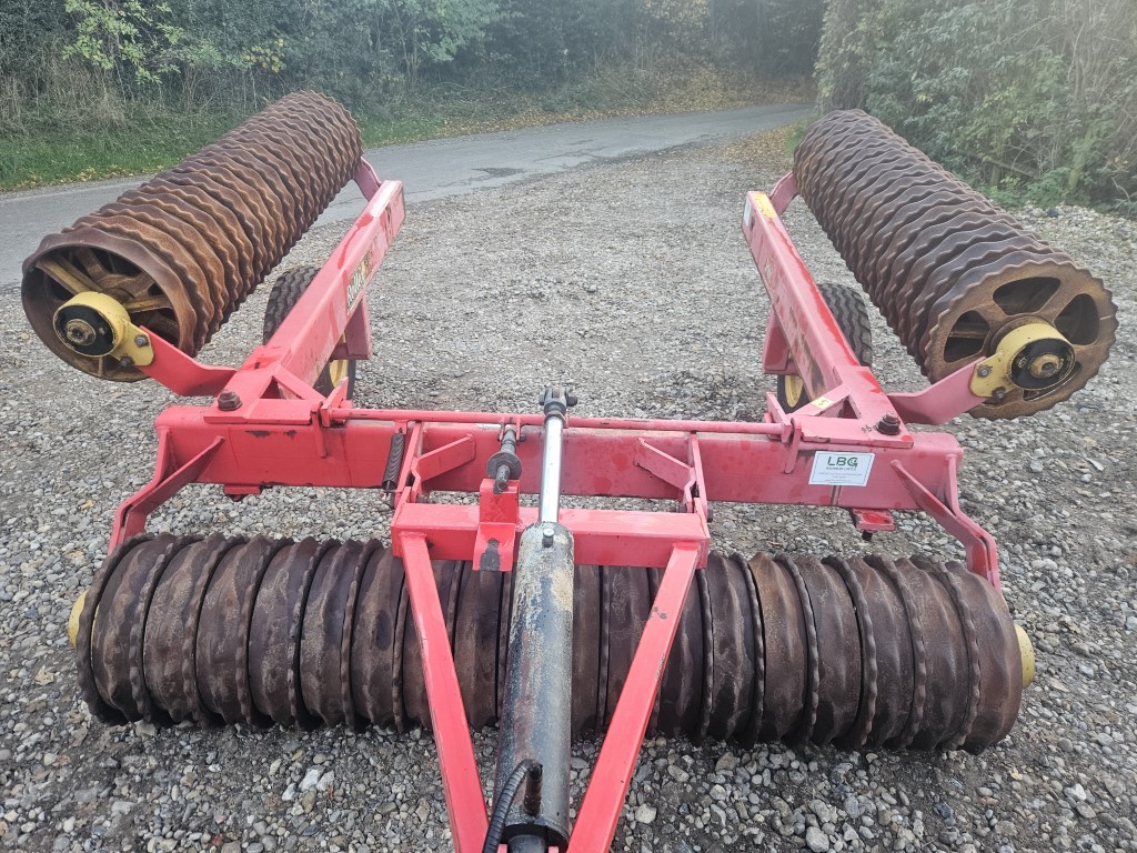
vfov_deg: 58.9
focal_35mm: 23
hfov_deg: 73.9
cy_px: 426
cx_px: 568
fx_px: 755
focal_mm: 5.4
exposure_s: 1/100
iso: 250
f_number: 1.8
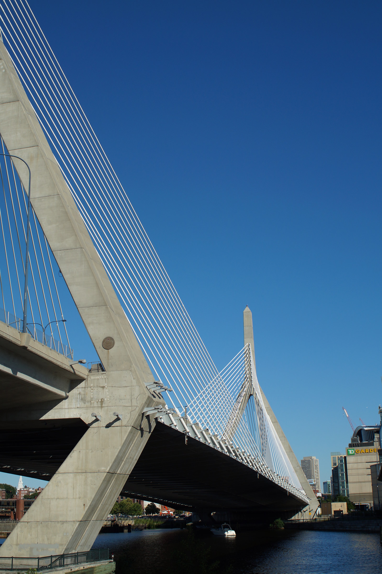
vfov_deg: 46.4
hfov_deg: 31.9
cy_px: 287
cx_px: 191
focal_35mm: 42
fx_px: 669
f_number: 8
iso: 100
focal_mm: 28
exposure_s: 1/400
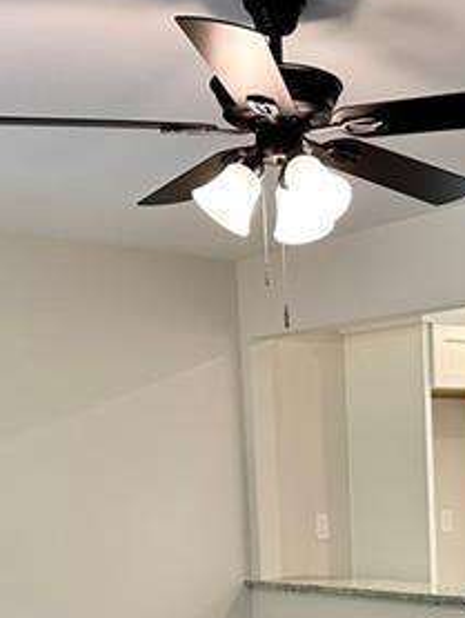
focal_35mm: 69
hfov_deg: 20.7
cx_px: 461
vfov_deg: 27.0
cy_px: 574
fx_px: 1234
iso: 160
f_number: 1.78
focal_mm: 6.86
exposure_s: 1/120
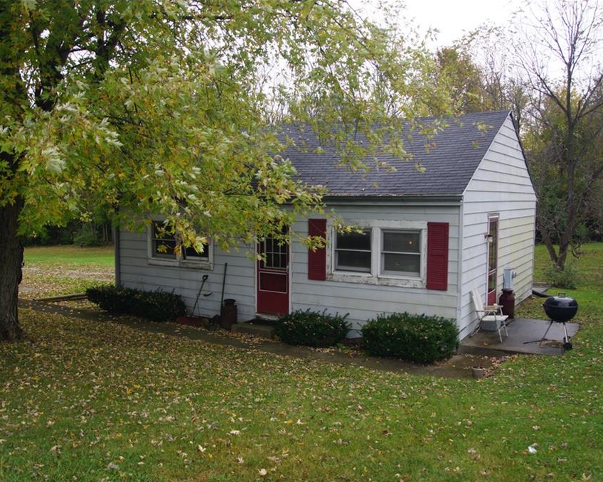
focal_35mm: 34
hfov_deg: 52.8
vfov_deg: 43.3
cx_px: 314
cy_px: 242
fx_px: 607
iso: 100
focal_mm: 20
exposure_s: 1/80
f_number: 4
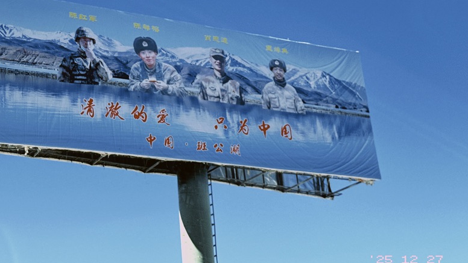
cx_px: 173
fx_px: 856
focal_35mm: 69
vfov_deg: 17.4
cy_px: 63
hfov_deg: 30.4
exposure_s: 1/2273
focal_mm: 6.76
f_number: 1.78
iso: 64
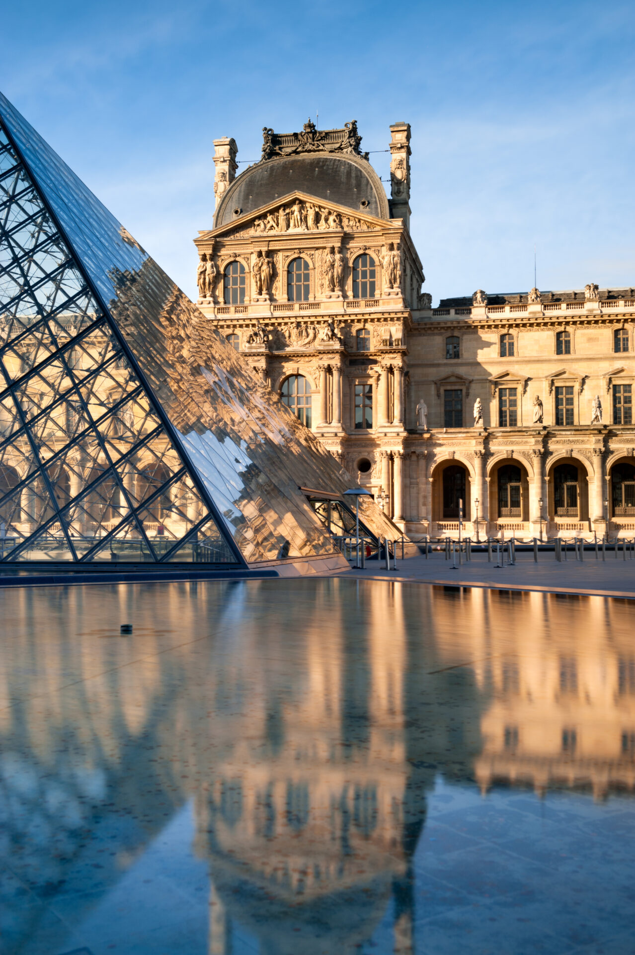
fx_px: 1006
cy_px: 478
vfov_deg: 50.7
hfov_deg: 35.0
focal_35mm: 38
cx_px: 318
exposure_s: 6
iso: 200
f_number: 9
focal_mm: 38
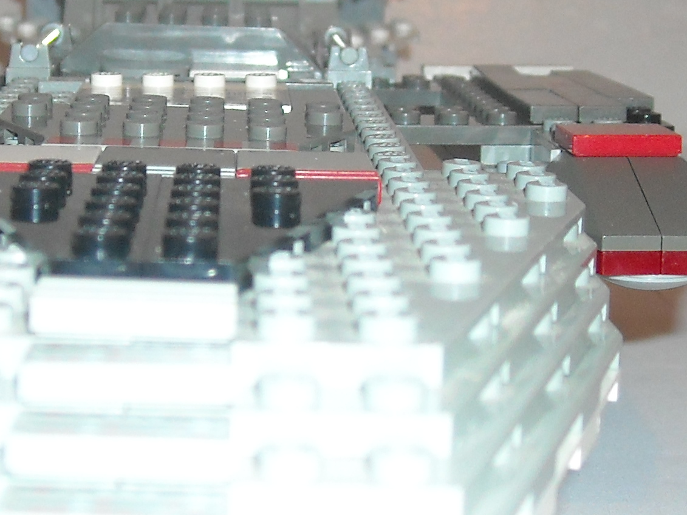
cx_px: 165
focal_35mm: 101
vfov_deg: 14.6
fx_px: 2004
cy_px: 145
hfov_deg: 19.3
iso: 200
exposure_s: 1/60
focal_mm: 5.7
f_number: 2.8
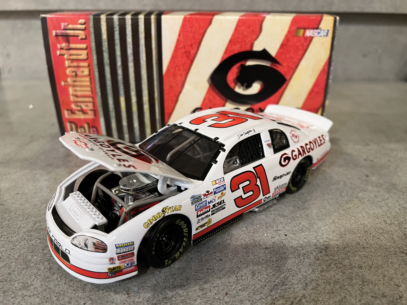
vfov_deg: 53.1
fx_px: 306
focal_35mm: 26
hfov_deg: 67.3
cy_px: 152
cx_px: 204
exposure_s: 1/60
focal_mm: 5.7
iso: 200
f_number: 1.5
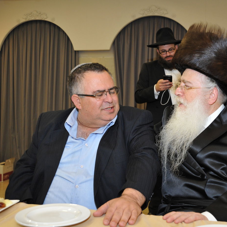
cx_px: 148
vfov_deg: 34.7
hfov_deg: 34.4
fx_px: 364
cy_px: 114
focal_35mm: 49
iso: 1600
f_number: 4
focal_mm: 38
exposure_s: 1/100
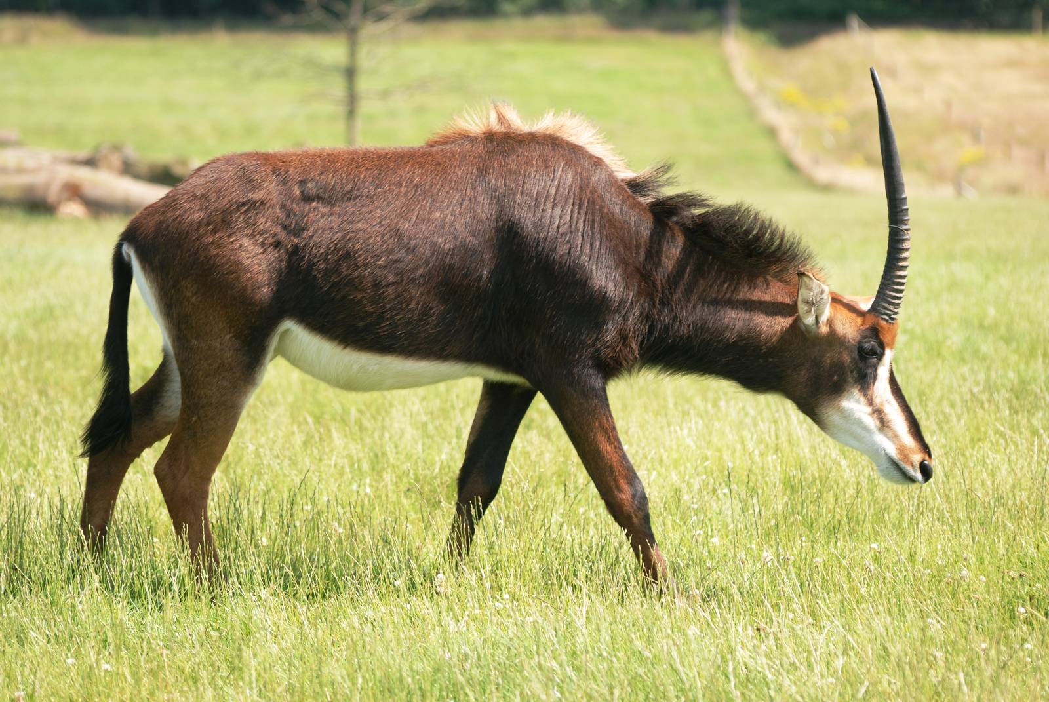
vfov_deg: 7.7
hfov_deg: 11.4
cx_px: 524
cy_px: 351
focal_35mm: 180
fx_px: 5251
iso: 200
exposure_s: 1/400
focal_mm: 120
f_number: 5
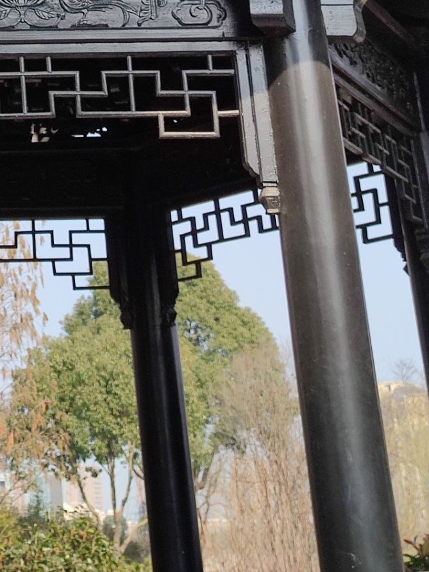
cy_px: -279
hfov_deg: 14.7
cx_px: -63
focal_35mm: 98
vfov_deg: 17.9
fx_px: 1619
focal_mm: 6.72
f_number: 1.69
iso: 50
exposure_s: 1/1429
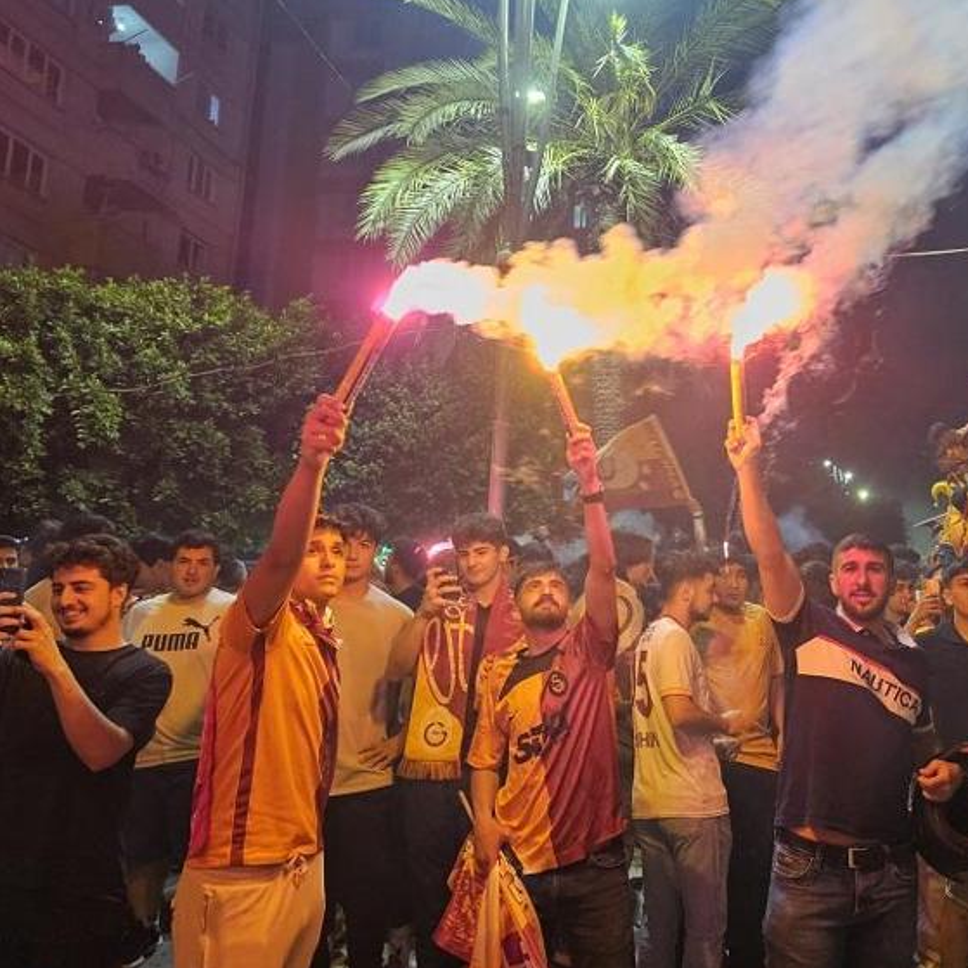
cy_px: 486
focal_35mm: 28
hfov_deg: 56.2
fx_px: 886
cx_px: 636
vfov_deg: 57.3
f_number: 1.7
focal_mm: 6.3
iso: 500
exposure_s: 1/100
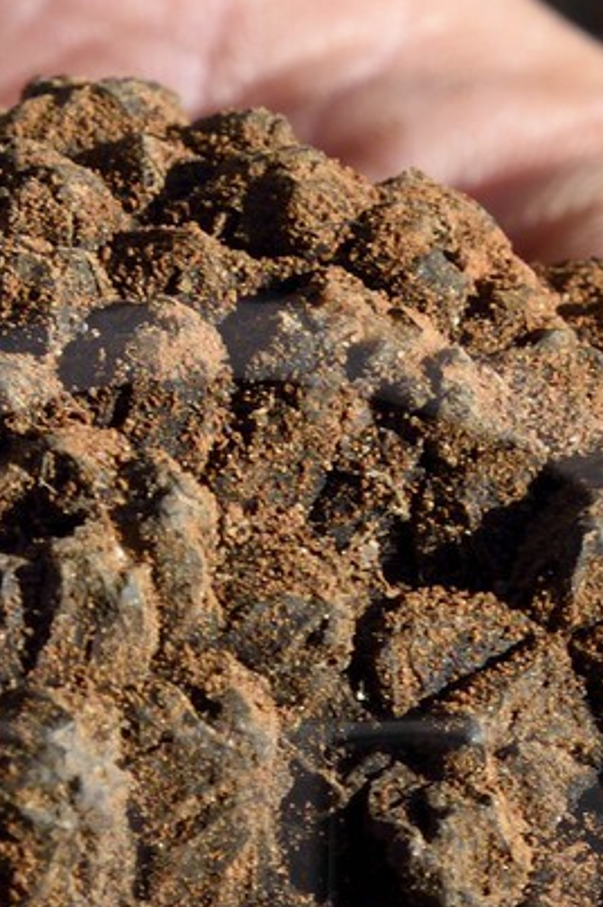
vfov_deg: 7.4
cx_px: 216
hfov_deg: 4.9
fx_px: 6996
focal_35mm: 278
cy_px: 1004
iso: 400
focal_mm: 70
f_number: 20
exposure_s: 1/125
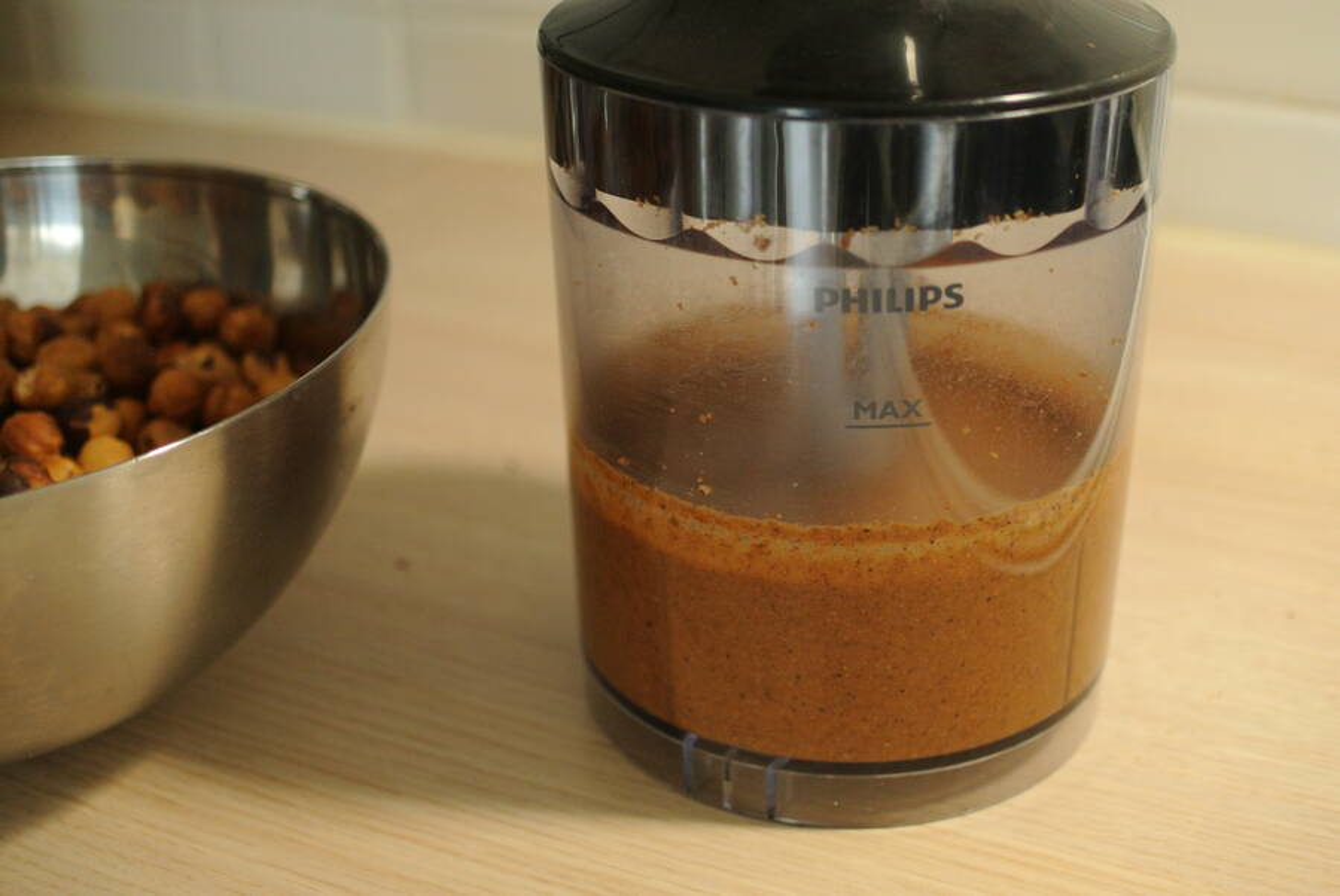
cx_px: 670
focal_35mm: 49
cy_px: 448
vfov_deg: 27.6
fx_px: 1826
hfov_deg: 40.3
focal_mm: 18.5
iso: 400
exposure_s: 1/60
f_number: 1.8
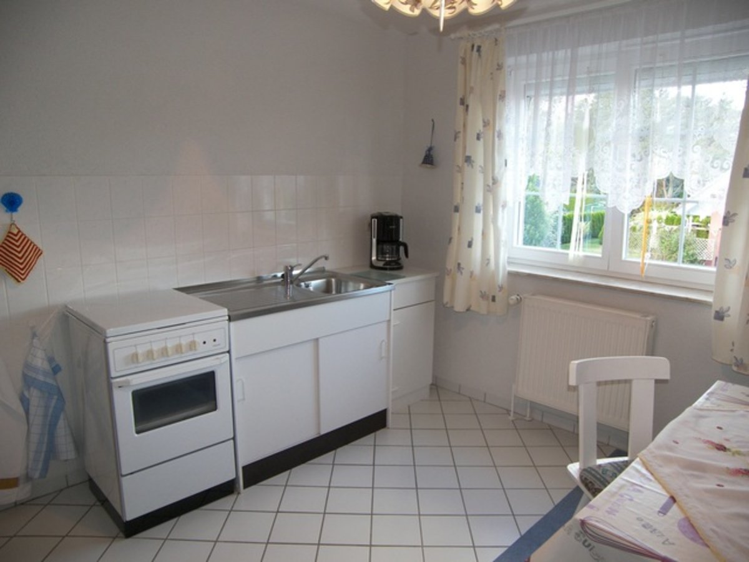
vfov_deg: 56.8
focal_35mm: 24
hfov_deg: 71.6
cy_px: 281
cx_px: 374
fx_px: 519
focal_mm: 5
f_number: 2.8
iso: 100
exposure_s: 1/30
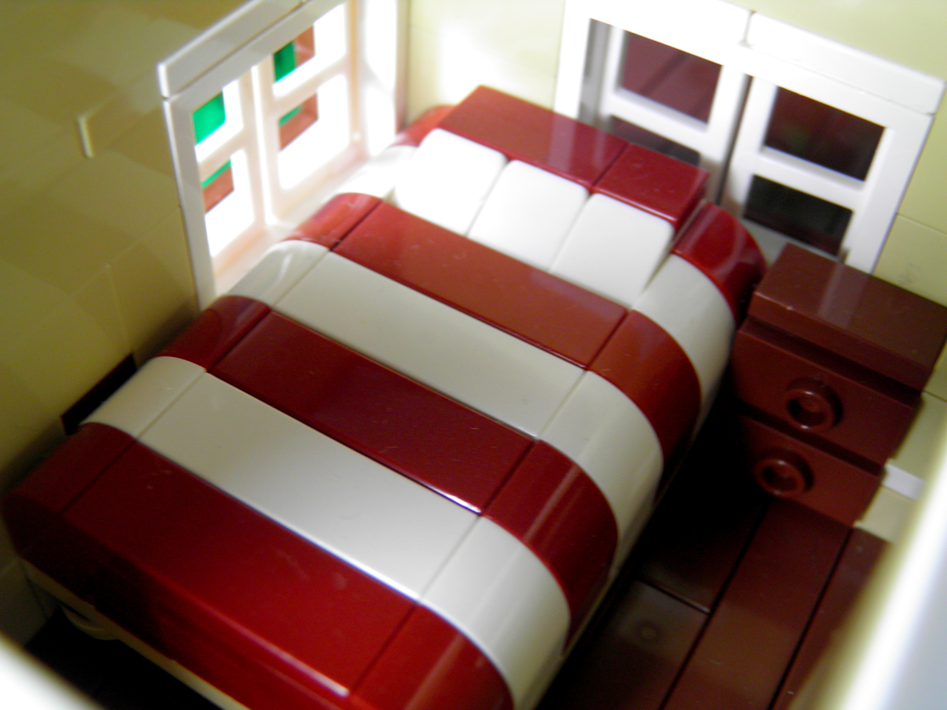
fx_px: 1067
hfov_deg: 47.9
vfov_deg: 36.8
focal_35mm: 39
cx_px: 474
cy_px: 355
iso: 100
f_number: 3.2
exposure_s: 1/25
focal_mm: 7.1
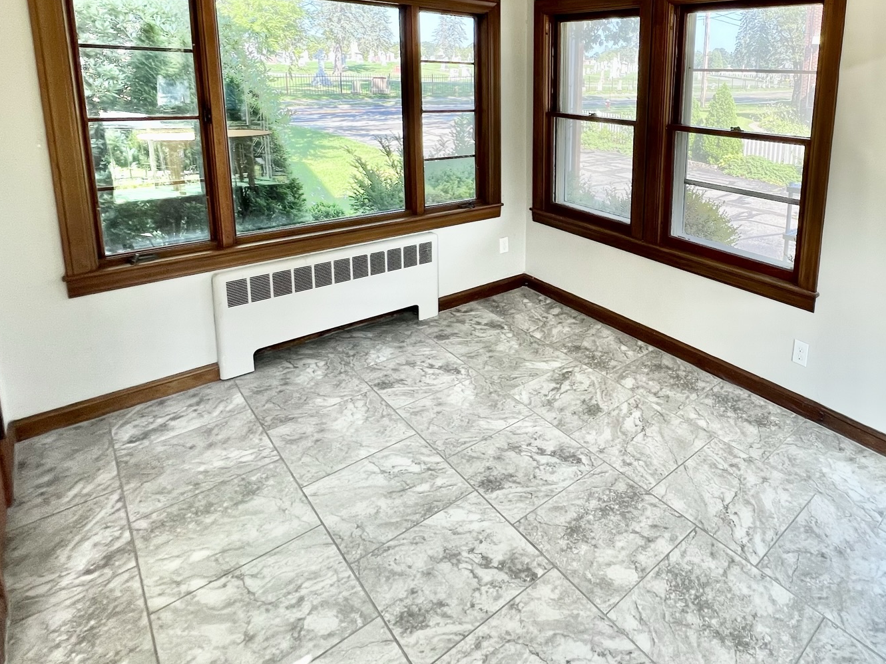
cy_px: 171
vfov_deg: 62.4
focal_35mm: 20
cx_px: 621
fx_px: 512
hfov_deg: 77.9
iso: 32
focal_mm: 1.57
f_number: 1.8
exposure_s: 1/127
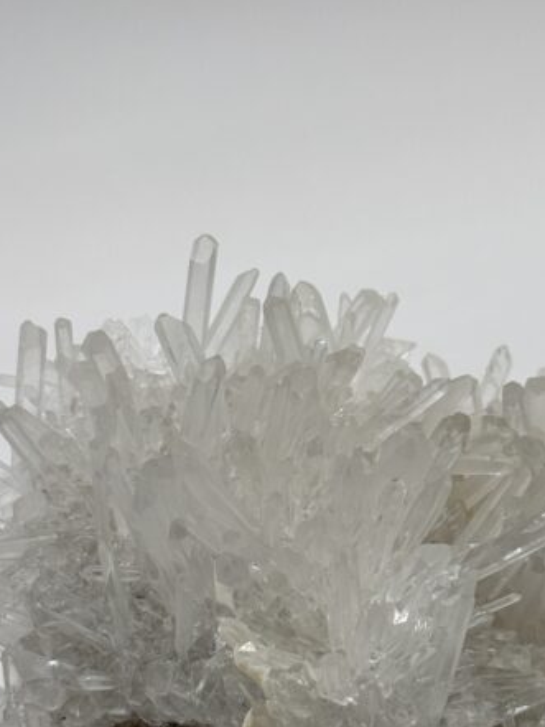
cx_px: 283
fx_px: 1825
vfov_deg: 22.4
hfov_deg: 17.0
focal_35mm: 87
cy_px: 468
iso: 80
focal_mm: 6.76
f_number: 1.78
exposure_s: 1/631
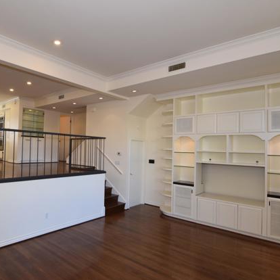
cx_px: 103
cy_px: 140
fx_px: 198
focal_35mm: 22
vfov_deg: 70.5
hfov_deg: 69.3
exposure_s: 1/125
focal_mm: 11
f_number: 5.6
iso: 720
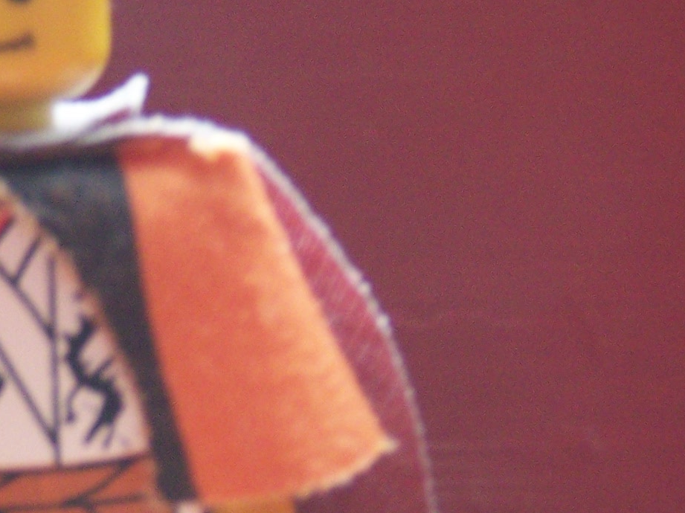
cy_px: 422
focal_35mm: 394
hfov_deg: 5.0
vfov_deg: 3.8
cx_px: 41
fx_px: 7794
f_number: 3.2
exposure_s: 1/13
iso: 160
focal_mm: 21.2
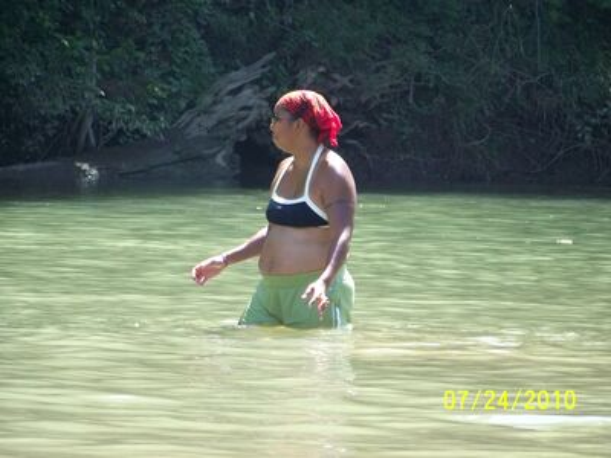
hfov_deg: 7.6
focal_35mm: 260
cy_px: 229
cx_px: 306
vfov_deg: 5.7
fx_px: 4589
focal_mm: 42.1
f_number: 3.6
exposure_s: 1/500
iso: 250
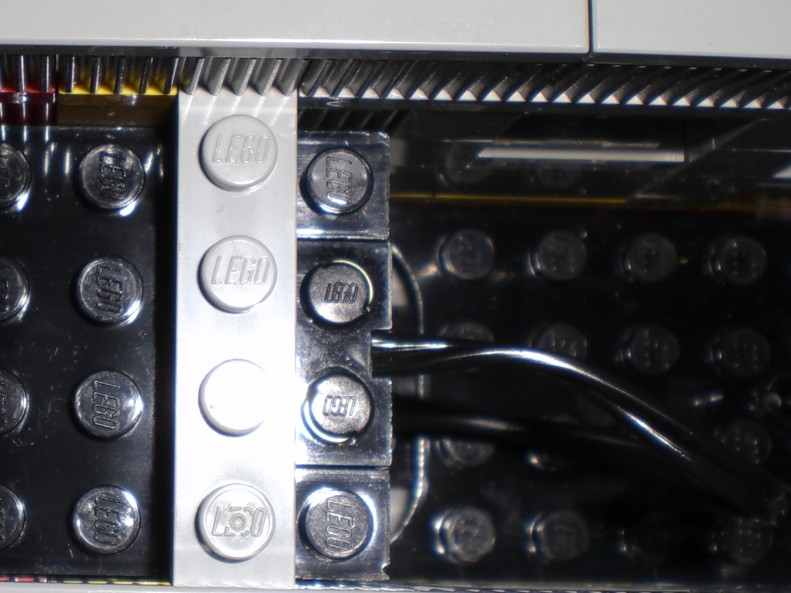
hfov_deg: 22.4
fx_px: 1919
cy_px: 364
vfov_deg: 17.5
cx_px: 4
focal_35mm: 84
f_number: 4.4
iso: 50
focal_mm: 6.3
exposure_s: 1/60
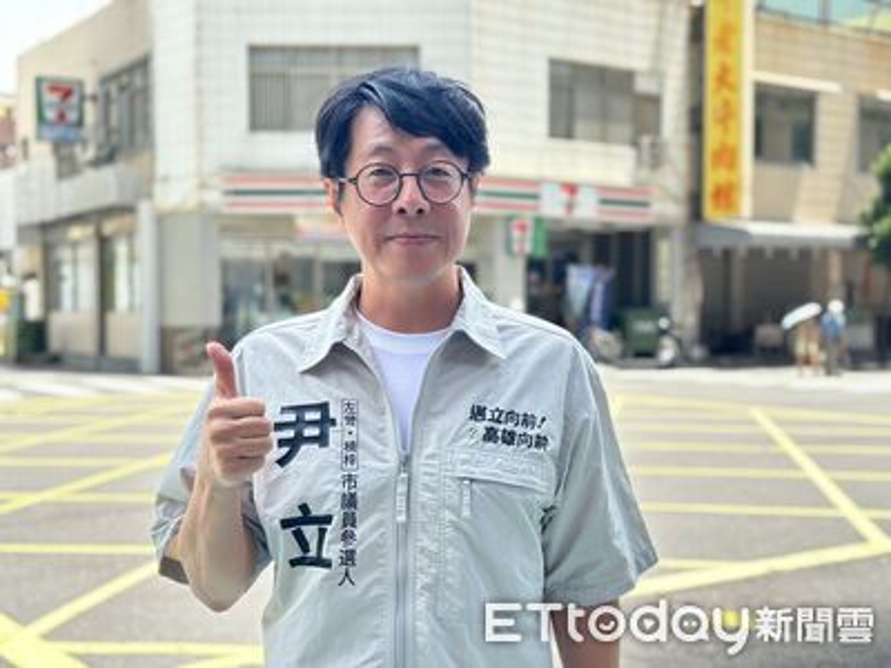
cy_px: 334
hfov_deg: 39.7
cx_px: 446
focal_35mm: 48
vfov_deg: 30.3
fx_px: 1235
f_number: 1.78
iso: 80
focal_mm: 6.86
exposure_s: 1/990
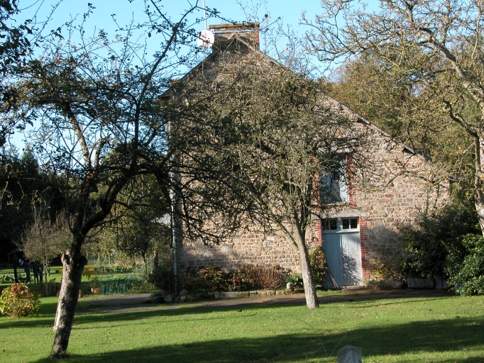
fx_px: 1035
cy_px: 182
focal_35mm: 74
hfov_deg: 26.3
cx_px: 242
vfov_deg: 19.9
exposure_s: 1/190
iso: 100
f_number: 5.3
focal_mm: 18.8
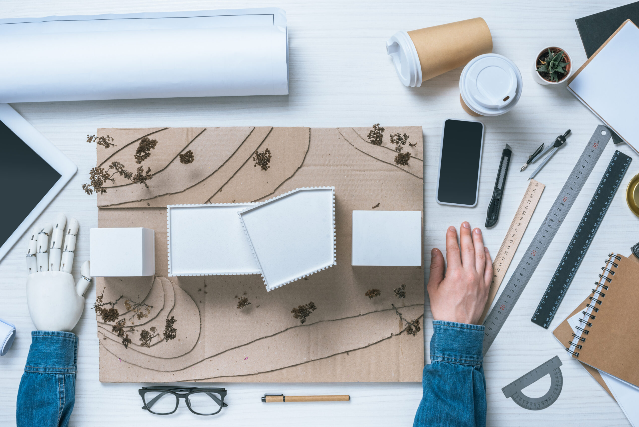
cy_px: 214
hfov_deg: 39.6
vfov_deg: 27.0
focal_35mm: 50
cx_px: 320
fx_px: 888
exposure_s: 1/200
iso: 400
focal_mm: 50
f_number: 13
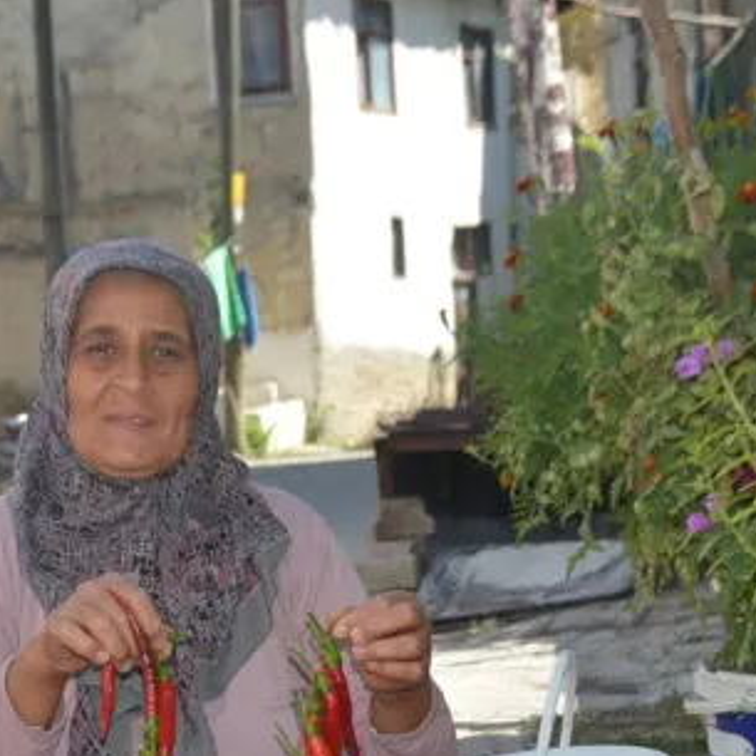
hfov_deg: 15.8
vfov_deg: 15.6
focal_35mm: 110
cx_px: 198
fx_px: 2718
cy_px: 679
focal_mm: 30
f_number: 6.3
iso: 100
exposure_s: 1/250
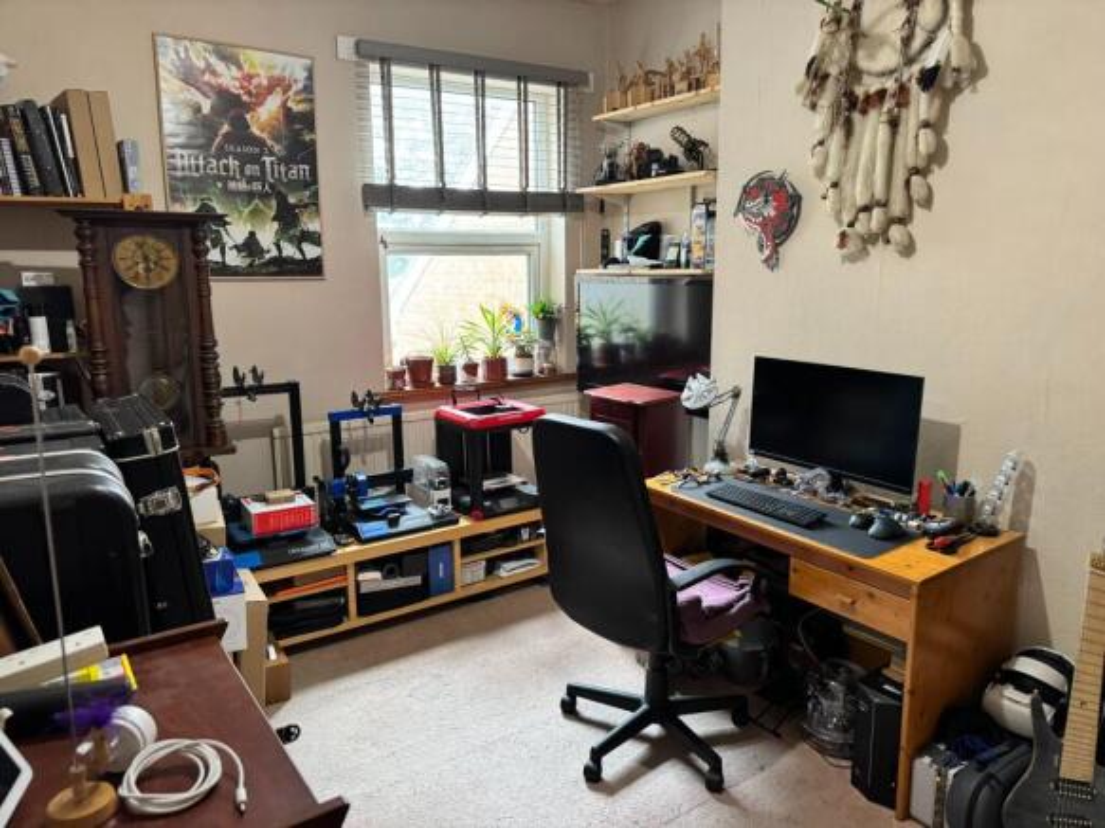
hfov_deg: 71.6
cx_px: 552
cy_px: 414
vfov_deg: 56.8
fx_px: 766
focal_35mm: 24
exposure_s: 1/48
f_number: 1.78
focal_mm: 6.76
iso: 500
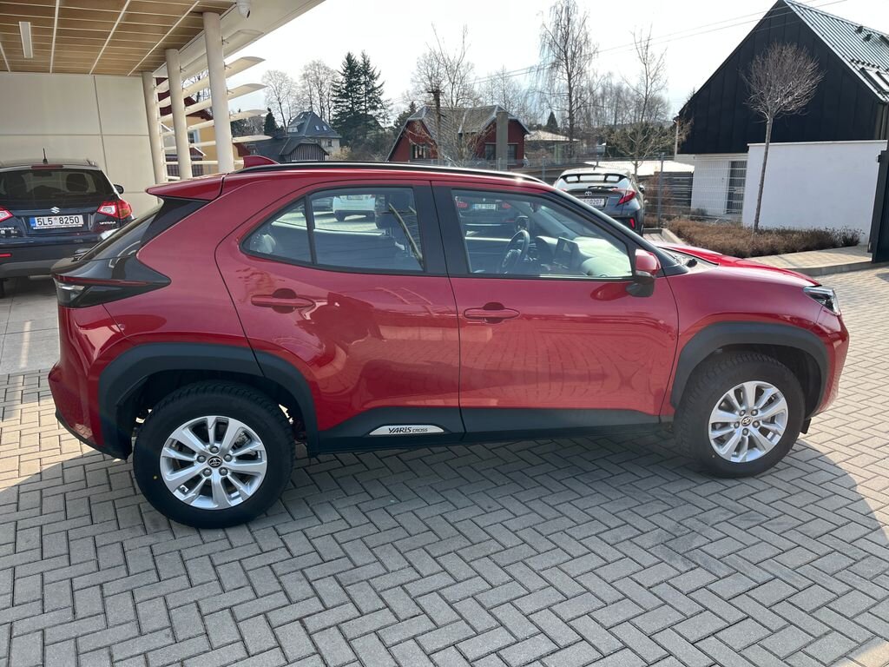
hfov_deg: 67.3
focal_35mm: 26
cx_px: 444
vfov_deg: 53.1
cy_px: 334
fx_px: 668
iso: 50
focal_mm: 5.1
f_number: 1.6
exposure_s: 1/1036
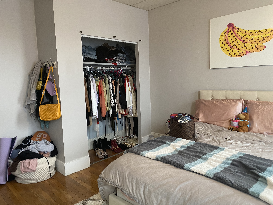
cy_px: 102
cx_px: 136
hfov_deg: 67.3
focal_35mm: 26
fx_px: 205
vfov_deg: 53.1
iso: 200
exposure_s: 1/60
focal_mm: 4.25
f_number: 1.8
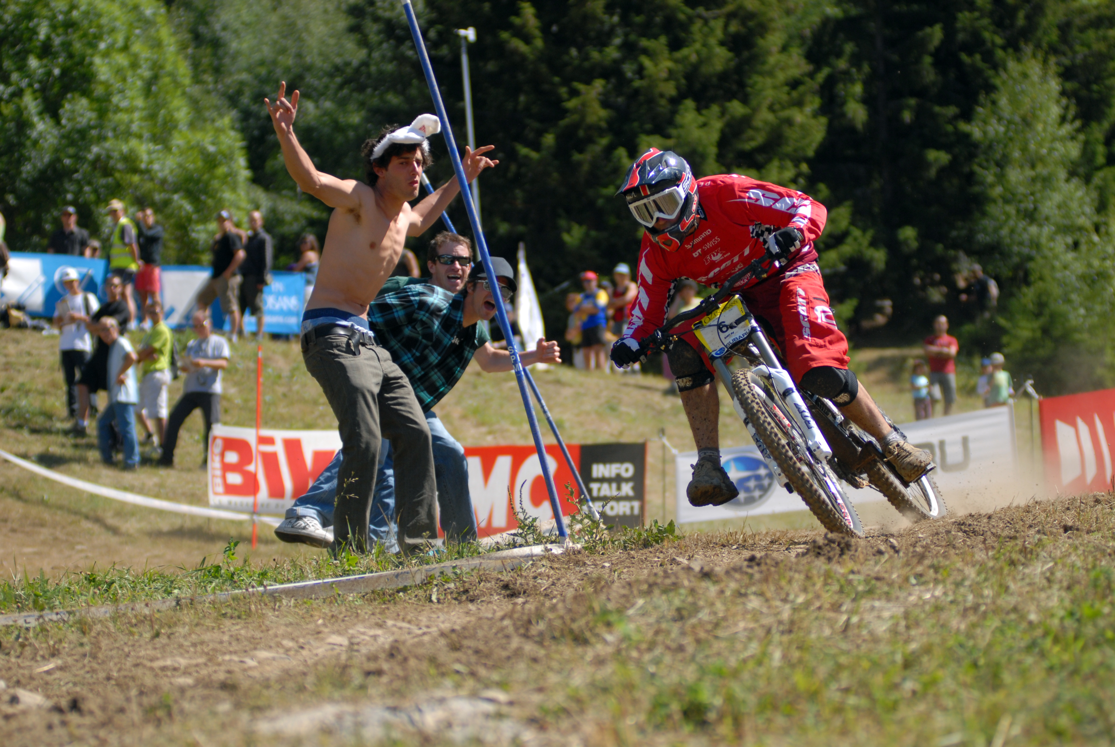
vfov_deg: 11.5
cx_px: 558
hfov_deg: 17.0
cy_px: 374
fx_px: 3721
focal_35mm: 120
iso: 200
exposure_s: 1/2500
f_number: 2.8
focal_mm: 80
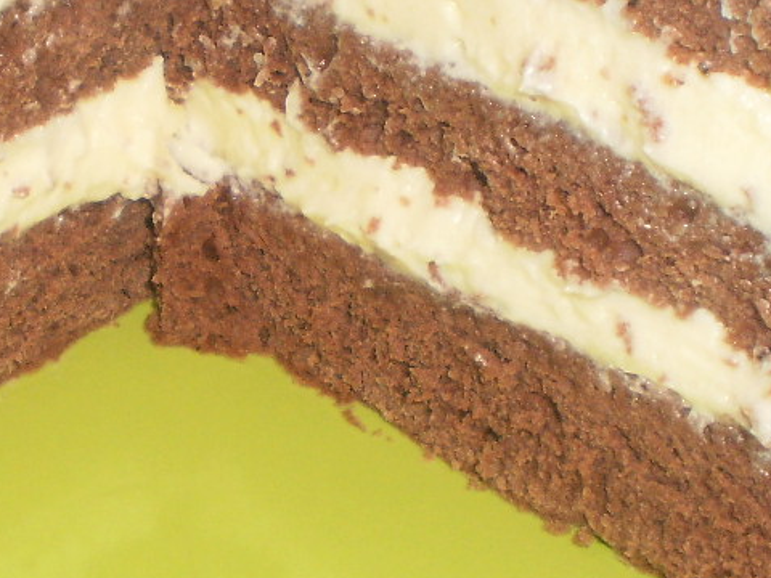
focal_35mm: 96
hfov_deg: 20.2
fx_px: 2138
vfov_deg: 15.4
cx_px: 169
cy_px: 204
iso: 125
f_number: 3.1
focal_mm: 6.3
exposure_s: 1/30
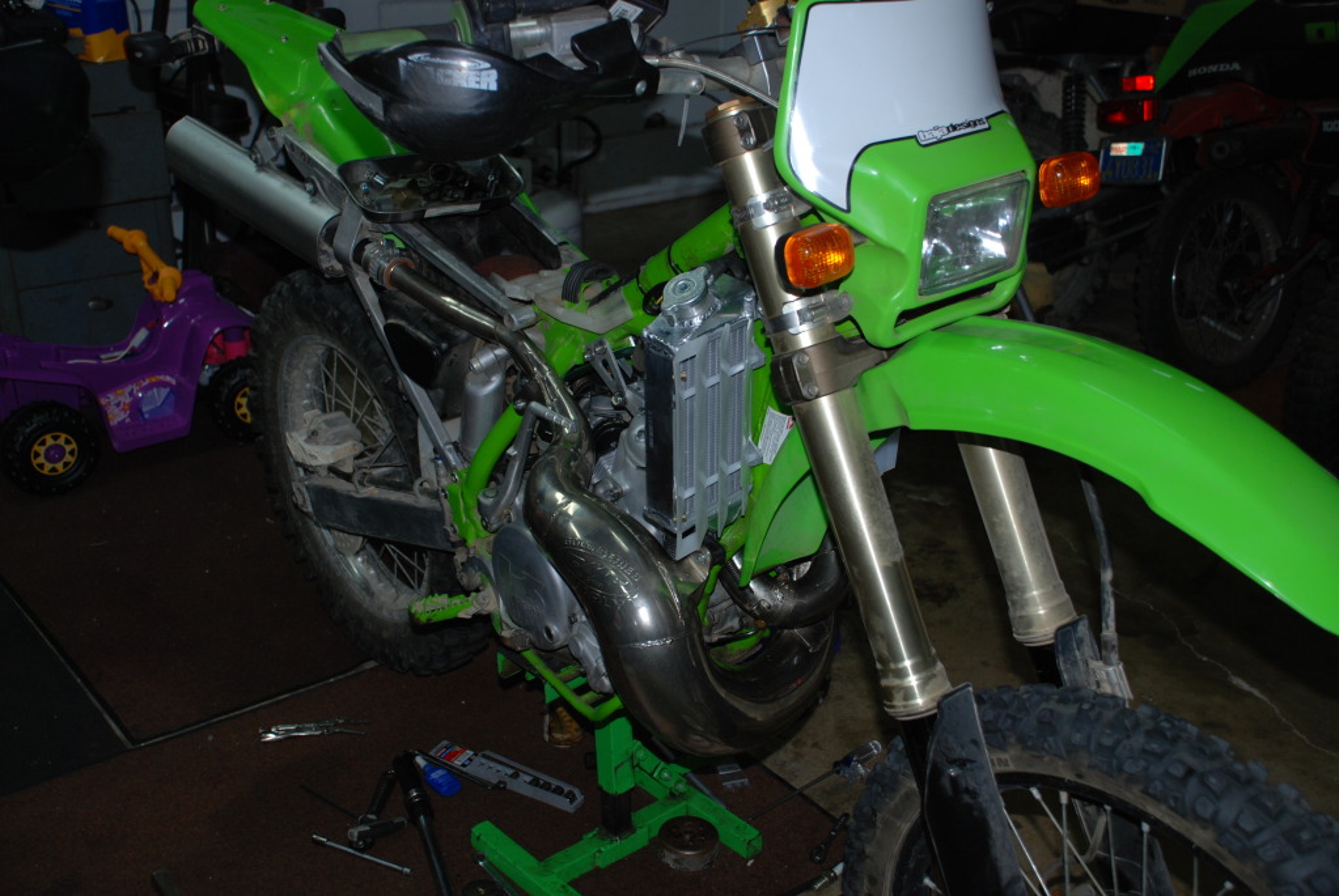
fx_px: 1732
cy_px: 448
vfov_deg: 29.0
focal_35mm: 46
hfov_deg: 42.3
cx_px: 670
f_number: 4.2
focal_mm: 31
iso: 200
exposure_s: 1/60
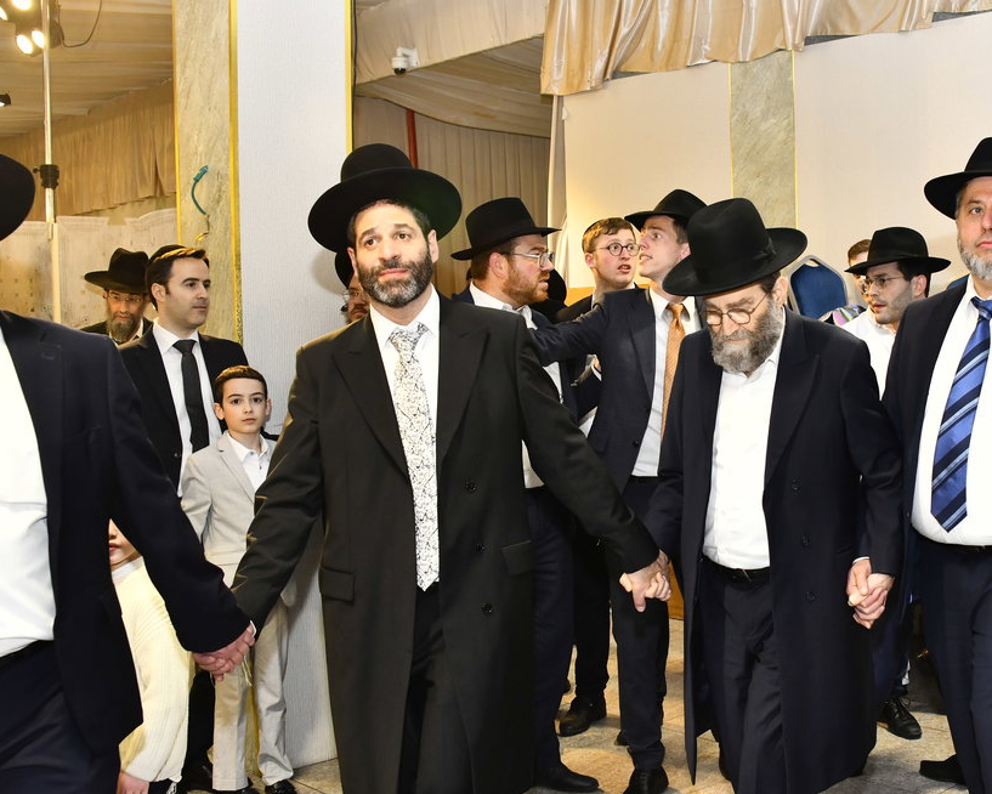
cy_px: 430
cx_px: 709
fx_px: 1321
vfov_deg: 33.4
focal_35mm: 45
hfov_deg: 40.3
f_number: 5.6
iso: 1000
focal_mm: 28
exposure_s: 1/200
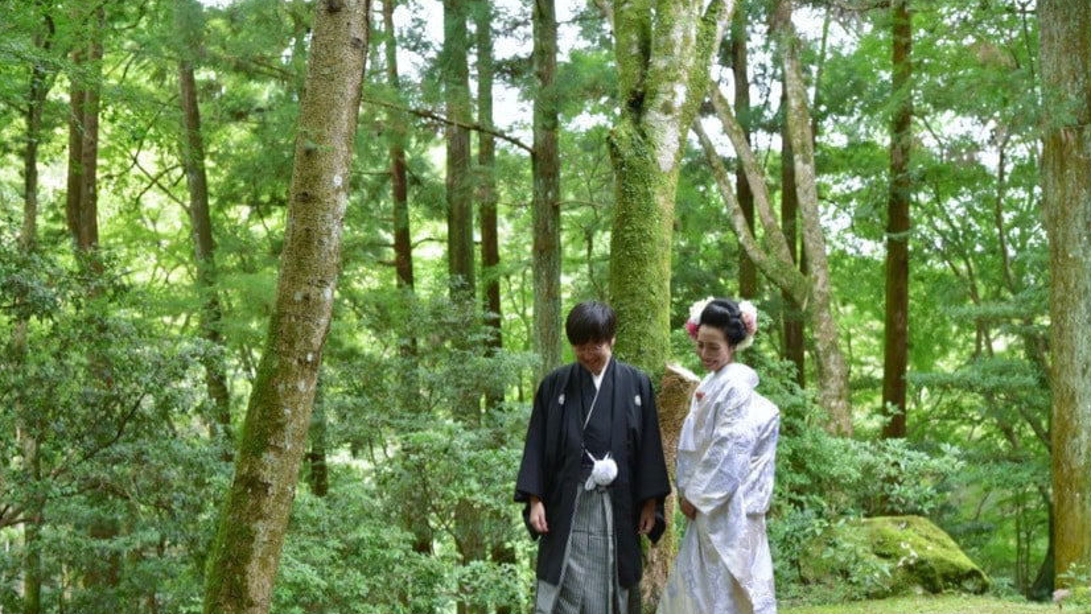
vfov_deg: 24.4
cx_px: 543
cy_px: 356
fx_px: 1418
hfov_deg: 42.1
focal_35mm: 49
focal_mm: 46
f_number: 5
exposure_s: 1/250
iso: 2000
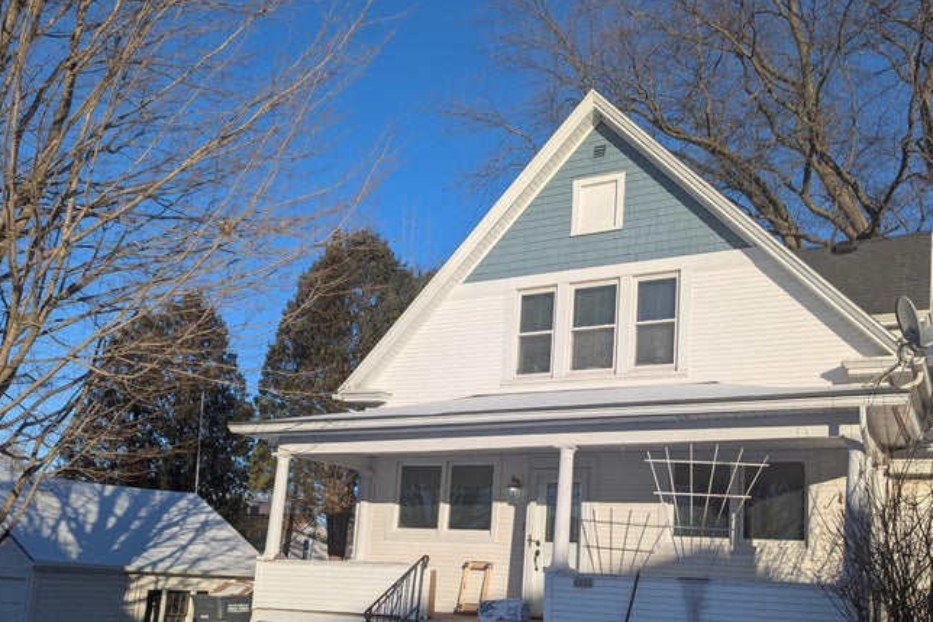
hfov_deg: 57.1
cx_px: 513
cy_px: 449
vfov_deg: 39.1
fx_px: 855
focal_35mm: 33
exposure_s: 1/3145
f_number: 1.85
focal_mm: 6.81
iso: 48
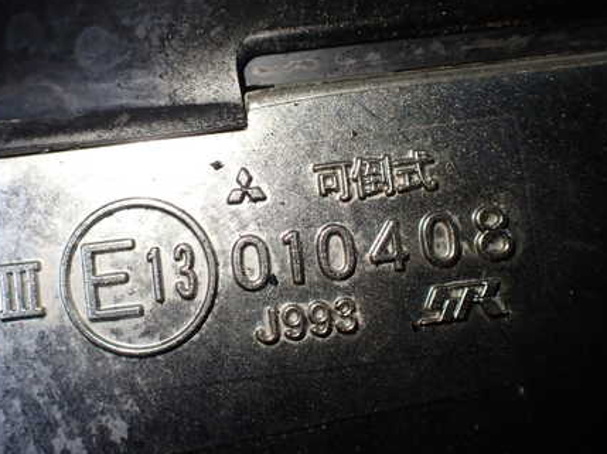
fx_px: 736
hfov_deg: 44.8
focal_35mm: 42
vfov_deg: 34.3
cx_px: 269
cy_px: 198
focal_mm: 5.4
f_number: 2.3
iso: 200
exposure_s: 1/125
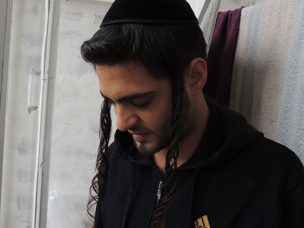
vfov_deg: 33.6
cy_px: 114
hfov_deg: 43.9
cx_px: 152
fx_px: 378
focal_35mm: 43
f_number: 3.4
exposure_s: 1/125
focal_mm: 7.6
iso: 100
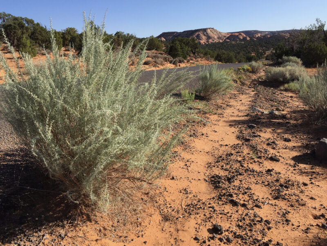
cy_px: 123
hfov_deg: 61.7
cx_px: 164
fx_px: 274
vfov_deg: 48.2
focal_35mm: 29
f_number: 2.2
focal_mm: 4.15
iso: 32
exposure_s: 1/1721
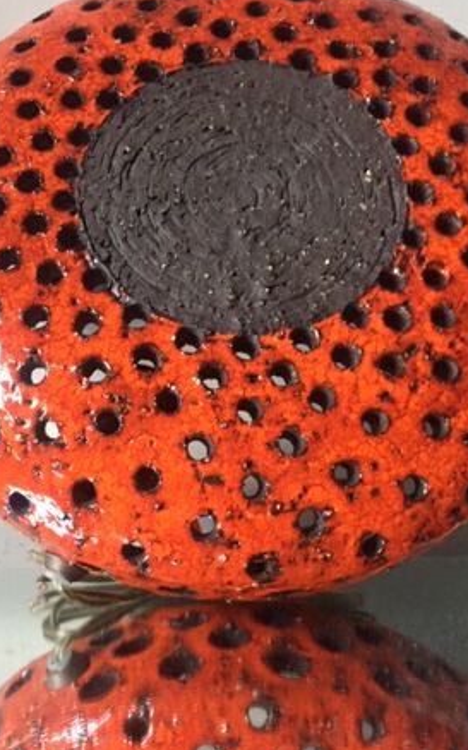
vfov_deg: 44.2
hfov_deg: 28.6
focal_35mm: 45
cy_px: 445
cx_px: 238
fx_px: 919
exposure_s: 1/33
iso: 320
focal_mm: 4.15
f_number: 2.2
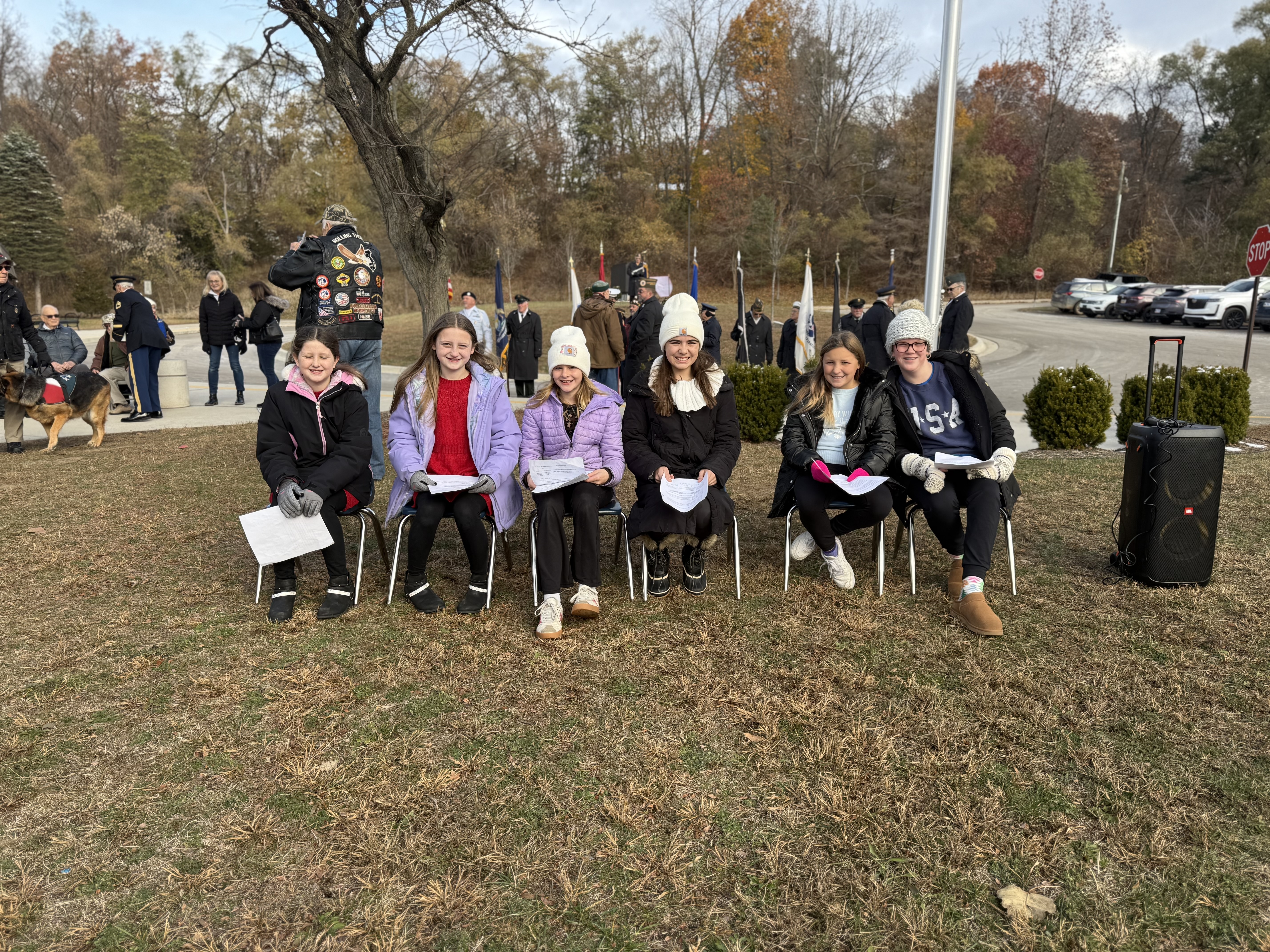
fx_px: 881
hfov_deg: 71.6
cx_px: 635
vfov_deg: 56.8
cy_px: 476
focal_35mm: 24
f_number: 1.78
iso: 80
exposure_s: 1/931
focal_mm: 6.76
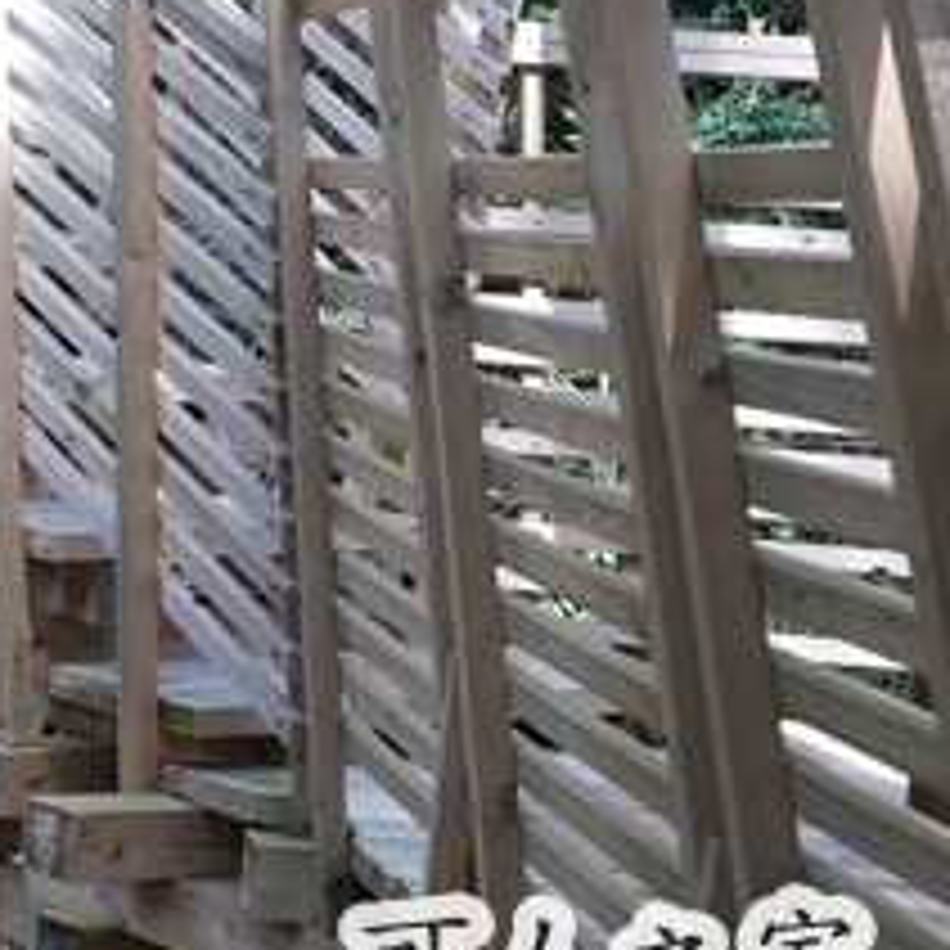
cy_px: -146
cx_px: -1103
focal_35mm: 99
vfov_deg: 16.9
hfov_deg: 14.0
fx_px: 3074
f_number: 8
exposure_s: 1/320
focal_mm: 24
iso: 2000
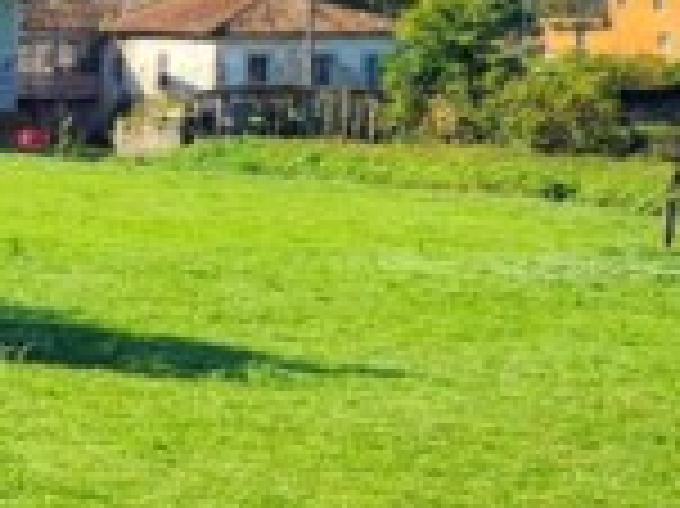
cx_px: -973
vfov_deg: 8.1
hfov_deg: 9.6
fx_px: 3592
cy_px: 333
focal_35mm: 183
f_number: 1.8
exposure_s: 1/585
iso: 12
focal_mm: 6.4
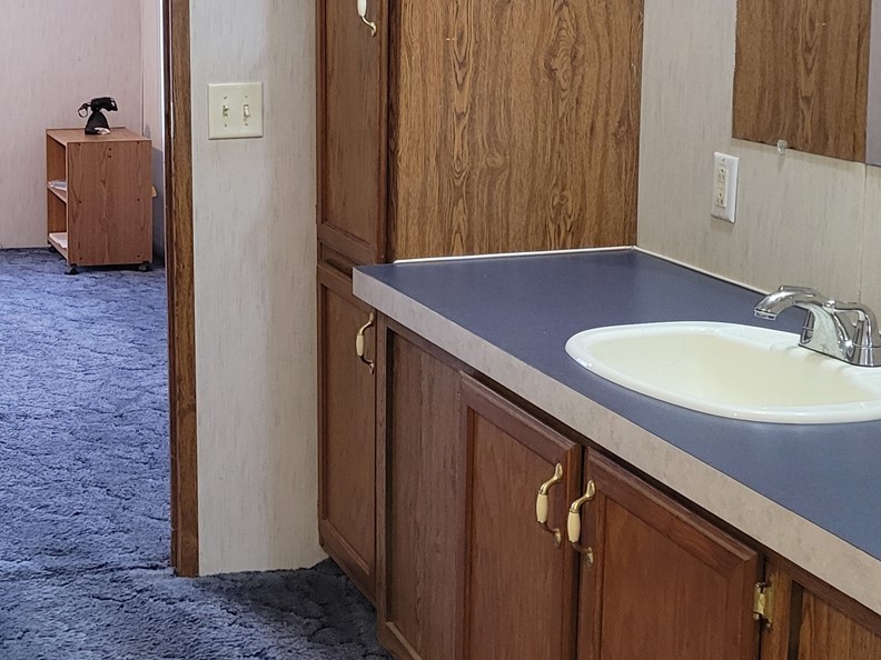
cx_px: 71
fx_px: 1603
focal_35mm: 63
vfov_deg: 23.1
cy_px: 196
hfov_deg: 29.3
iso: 320
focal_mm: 5.4
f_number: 1.8
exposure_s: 1/40
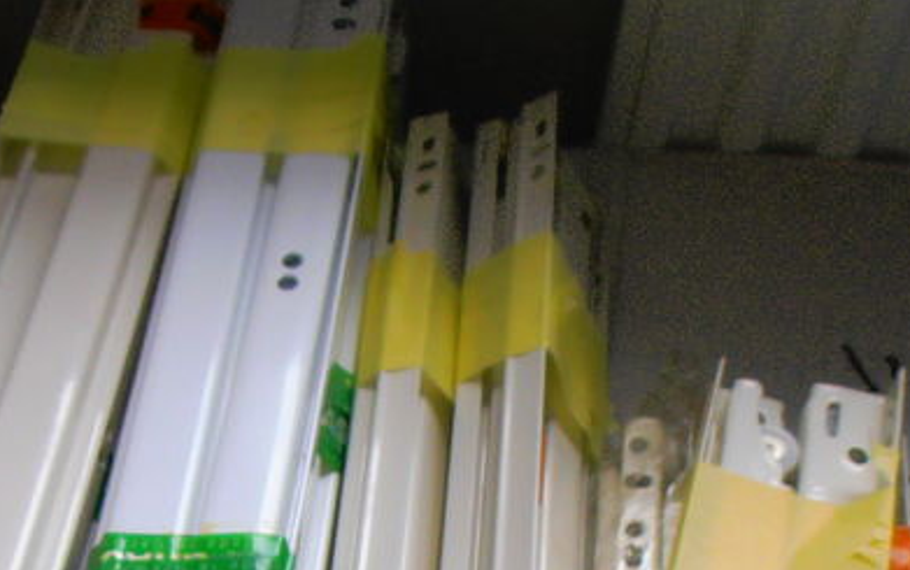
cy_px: 721
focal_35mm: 65
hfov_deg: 31.3
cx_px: 321
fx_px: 1613
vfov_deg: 18.7
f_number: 3
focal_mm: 4.2
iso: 80
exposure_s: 1/80
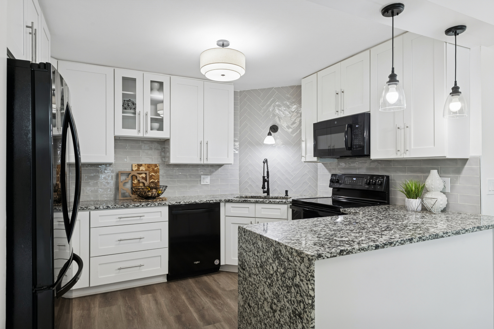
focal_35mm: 22
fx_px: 302
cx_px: 247
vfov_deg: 57.2
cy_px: 164
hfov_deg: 78.6
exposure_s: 1/30
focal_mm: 22
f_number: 8
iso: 250
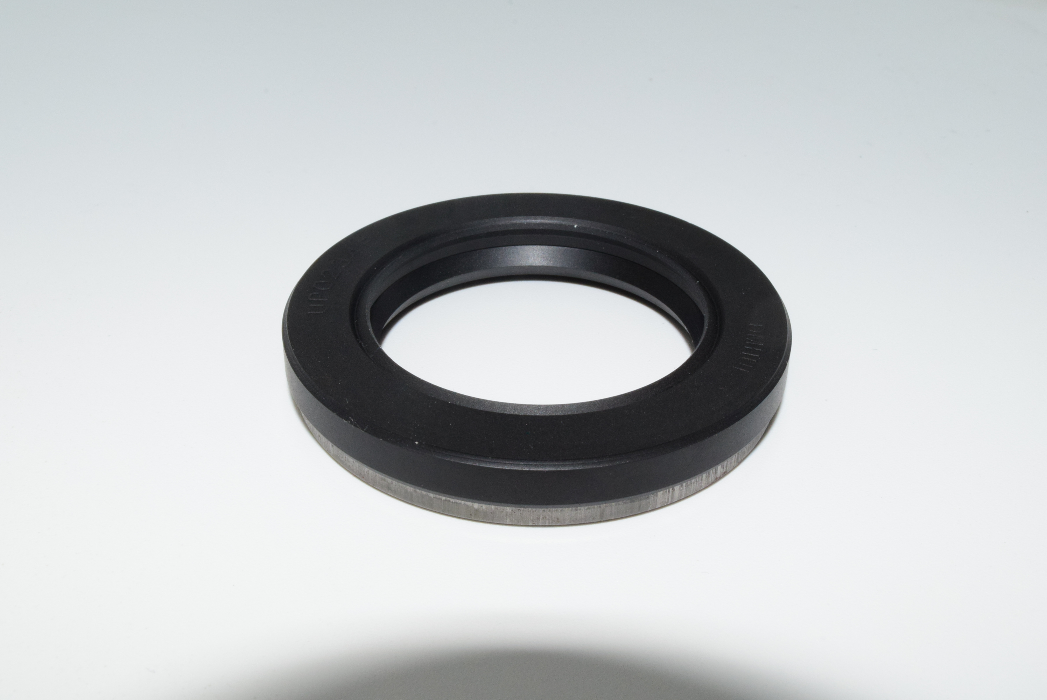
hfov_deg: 42.3
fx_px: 1353
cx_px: 524
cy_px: 350
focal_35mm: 46
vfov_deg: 29.0
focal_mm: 31
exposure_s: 1/60
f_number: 29
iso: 1600
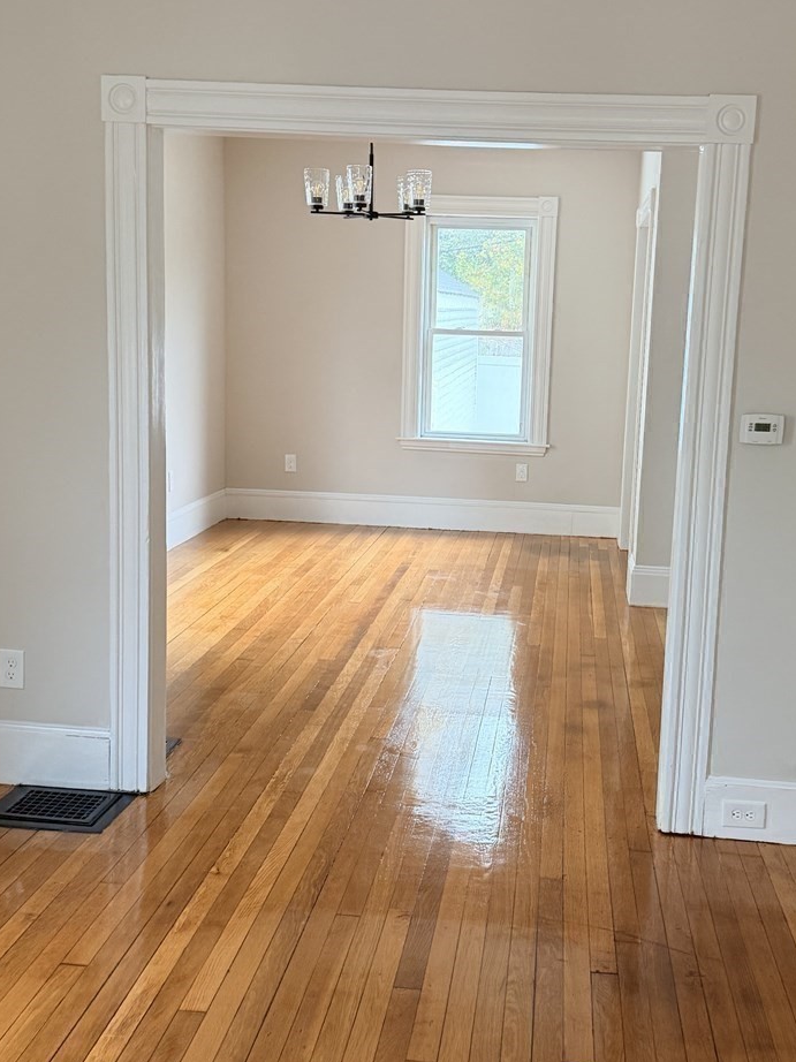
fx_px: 1227
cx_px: 469
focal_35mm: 40
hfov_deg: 35.8
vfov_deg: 46.8
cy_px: 515
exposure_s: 1/60
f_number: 1.78
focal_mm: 6.76
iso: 400
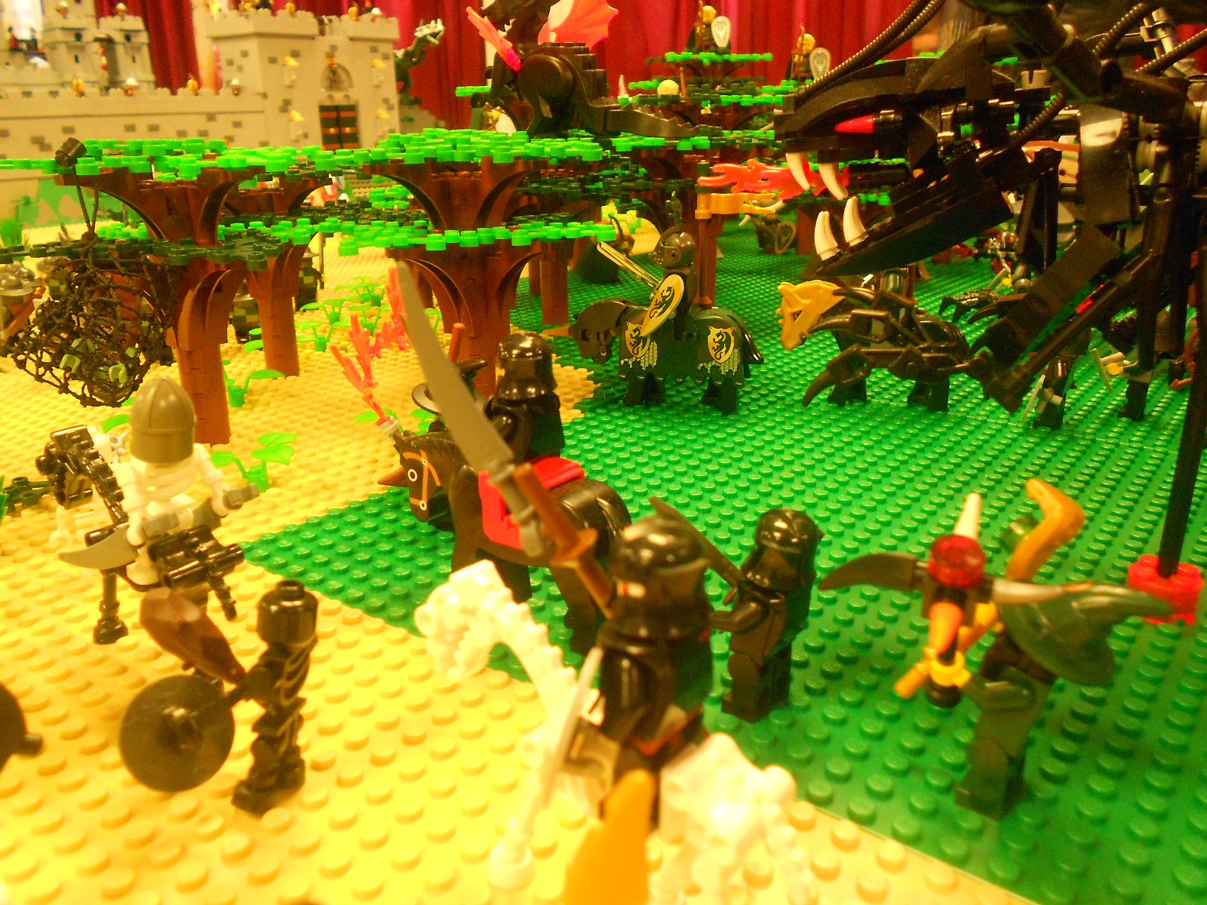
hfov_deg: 61.7
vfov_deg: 48.2
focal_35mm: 29
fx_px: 1011
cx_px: 604
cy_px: 452
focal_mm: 5.3
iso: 400
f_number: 3.4
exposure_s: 1/15
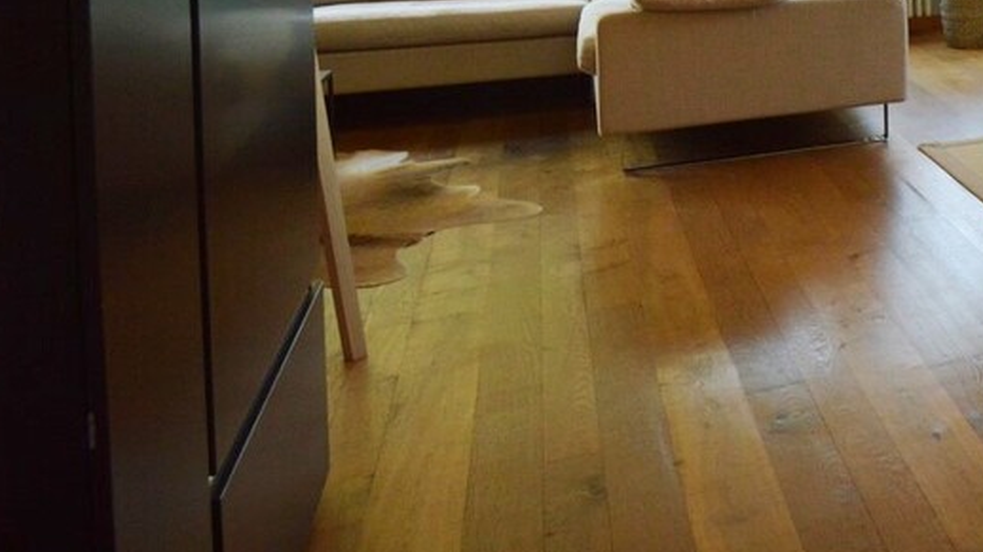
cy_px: -129
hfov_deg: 35.2
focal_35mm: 41
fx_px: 1068
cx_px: 1259
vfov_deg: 25.6
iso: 400
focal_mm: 10
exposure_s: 1/125
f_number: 5.6
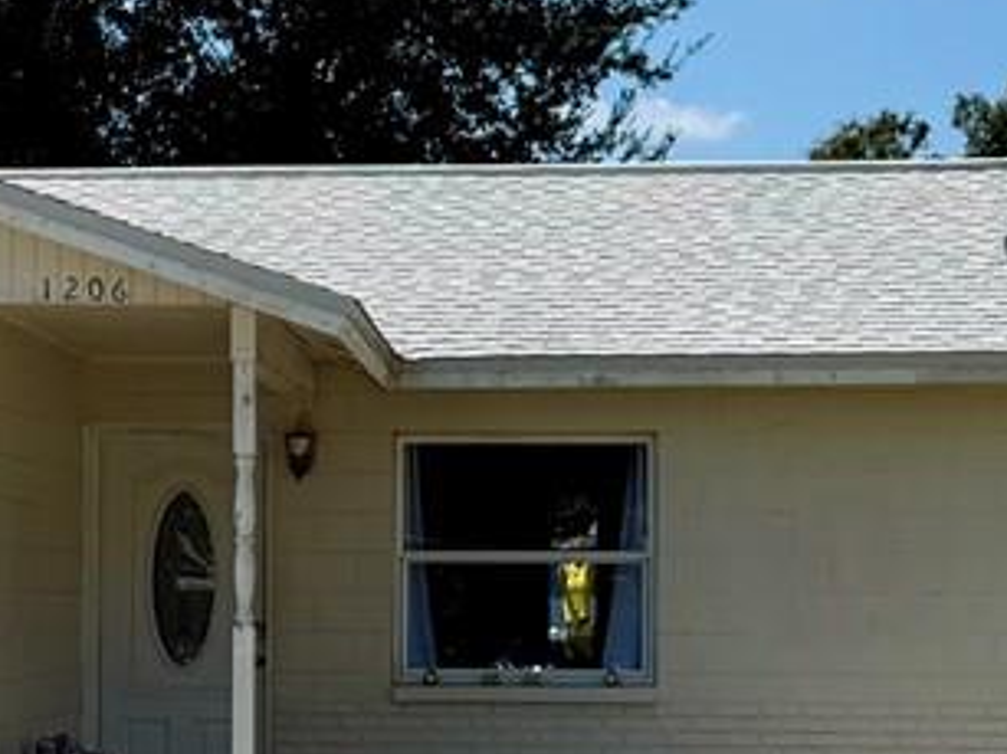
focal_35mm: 125
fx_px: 3635
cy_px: 610
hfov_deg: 15.7
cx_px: 285
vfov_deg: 11.8
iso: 80
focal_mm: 6.76
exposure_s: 1/6711
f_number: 1.78
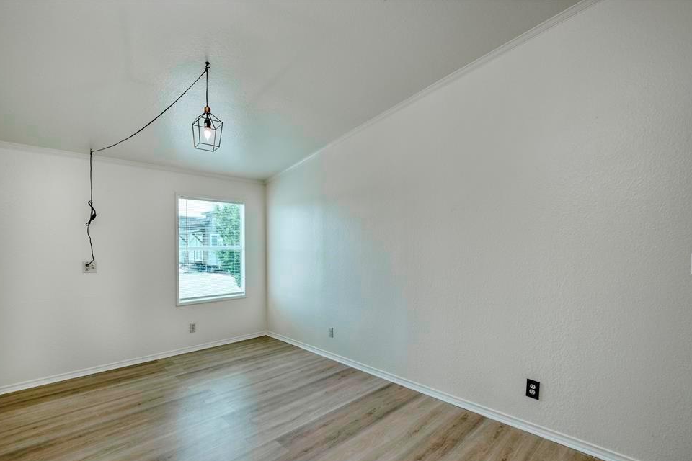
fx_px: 308
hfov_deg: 96.6
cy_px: 244
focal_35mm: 16
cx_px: 327
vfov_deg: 73.7
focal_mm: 10
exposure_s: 1/45
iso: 320
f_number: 8
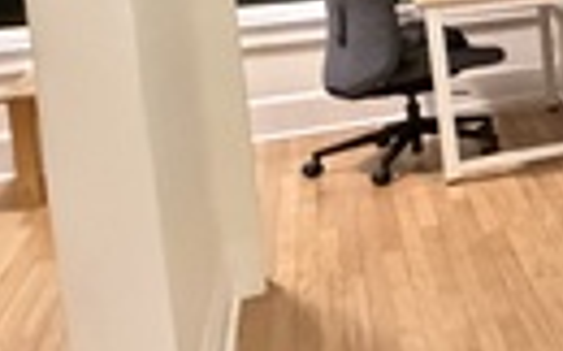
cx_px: 1191
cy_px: -56
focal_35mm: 73
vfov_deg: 17.1
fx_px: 1119
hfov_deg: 17.5
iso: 1250
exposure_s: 1/60
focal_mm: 2.22
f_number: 2.2
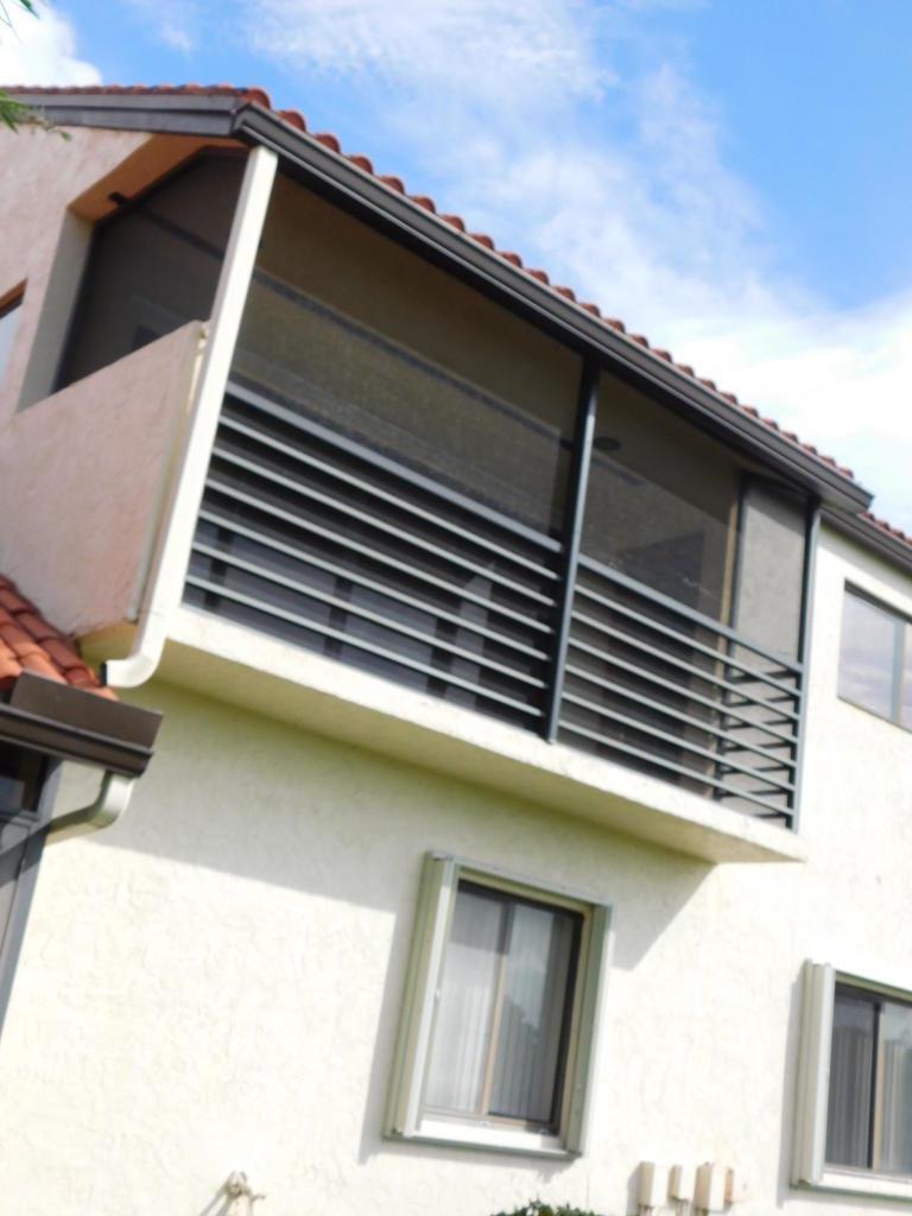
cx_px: 456
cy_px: 608
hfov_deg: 36.0
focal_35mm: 40
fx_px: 1405
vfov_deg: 46.8
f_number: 3.6
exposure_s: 1/1000
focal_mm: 7.1
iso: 125
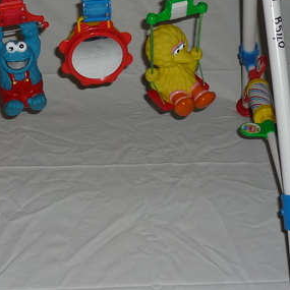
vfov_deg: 21.1
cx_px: 89
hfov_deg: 21.0
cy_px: 143
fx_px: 777
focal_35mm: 82
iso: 100
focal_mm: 5.5
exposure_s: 1/30
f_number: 2.8
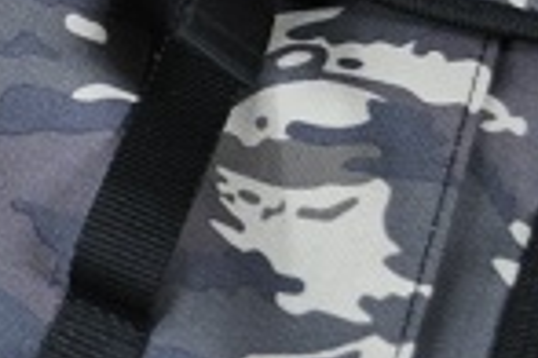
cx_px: -329
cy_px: 80
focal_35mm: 158
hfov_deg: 12.2
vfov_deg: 8.7
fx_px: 2361
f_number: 4
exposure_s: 1/40
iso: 800
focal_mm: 24
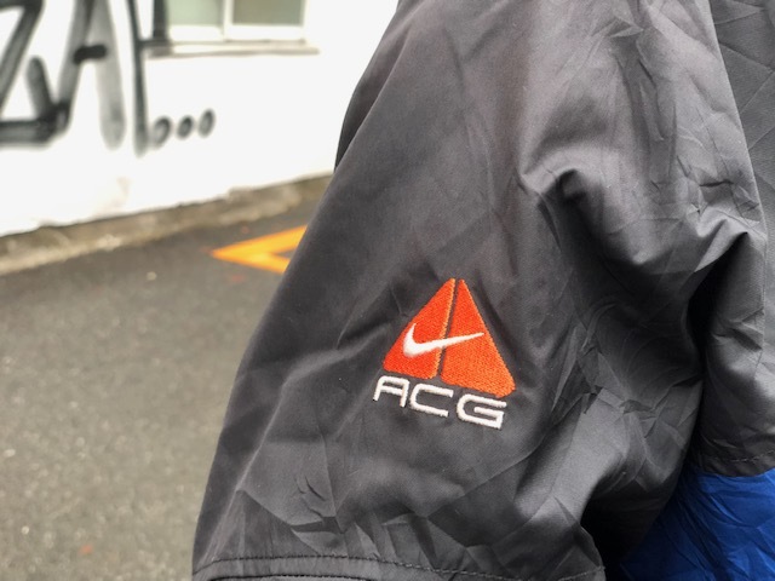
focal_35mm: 52
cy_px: 290
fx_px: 1164
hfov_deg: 36.8
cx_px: 388
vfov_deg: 28.0
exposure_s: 1/30
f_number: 2.4
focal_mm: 6
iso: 100
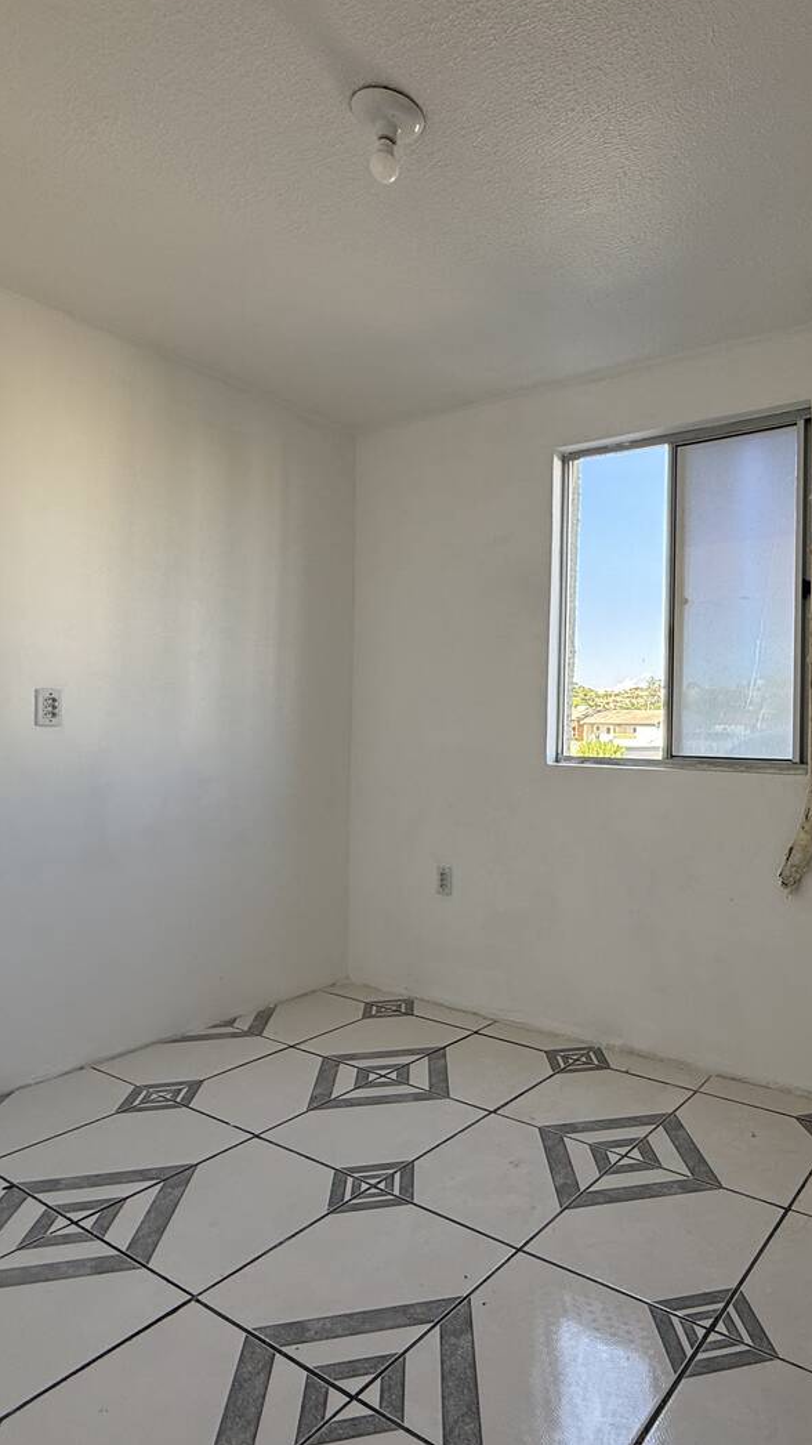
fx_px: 804
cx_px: 639
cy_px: 725
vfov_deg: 83.9
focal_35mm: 21
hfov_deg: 50.6
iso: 64
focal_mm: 2.22
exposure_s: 1/132
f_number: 2.2
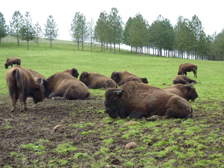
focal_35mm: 59
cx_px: 112
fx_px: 382
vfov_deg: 24.8
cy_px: 84
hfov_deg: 32.7
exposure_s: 1/500
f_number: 3.9
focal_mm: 9.7
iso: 250
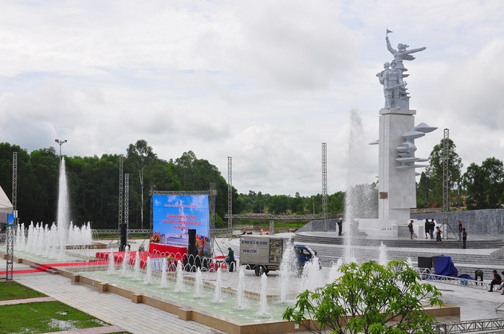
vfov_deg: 28.0
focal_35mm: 48
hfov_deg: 41.2
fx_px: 671
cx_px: 252
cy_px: 167
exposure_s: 1/500
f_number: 11
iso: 320
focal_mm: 32
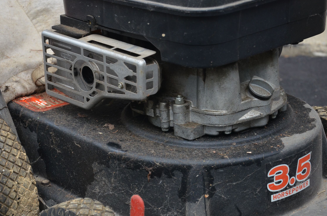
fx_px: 934
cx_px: 166
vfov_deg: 13.2
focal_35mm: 103
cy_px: 111
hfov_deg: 19.9
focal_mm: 62
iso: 720
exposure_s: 1/250
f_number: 5.3
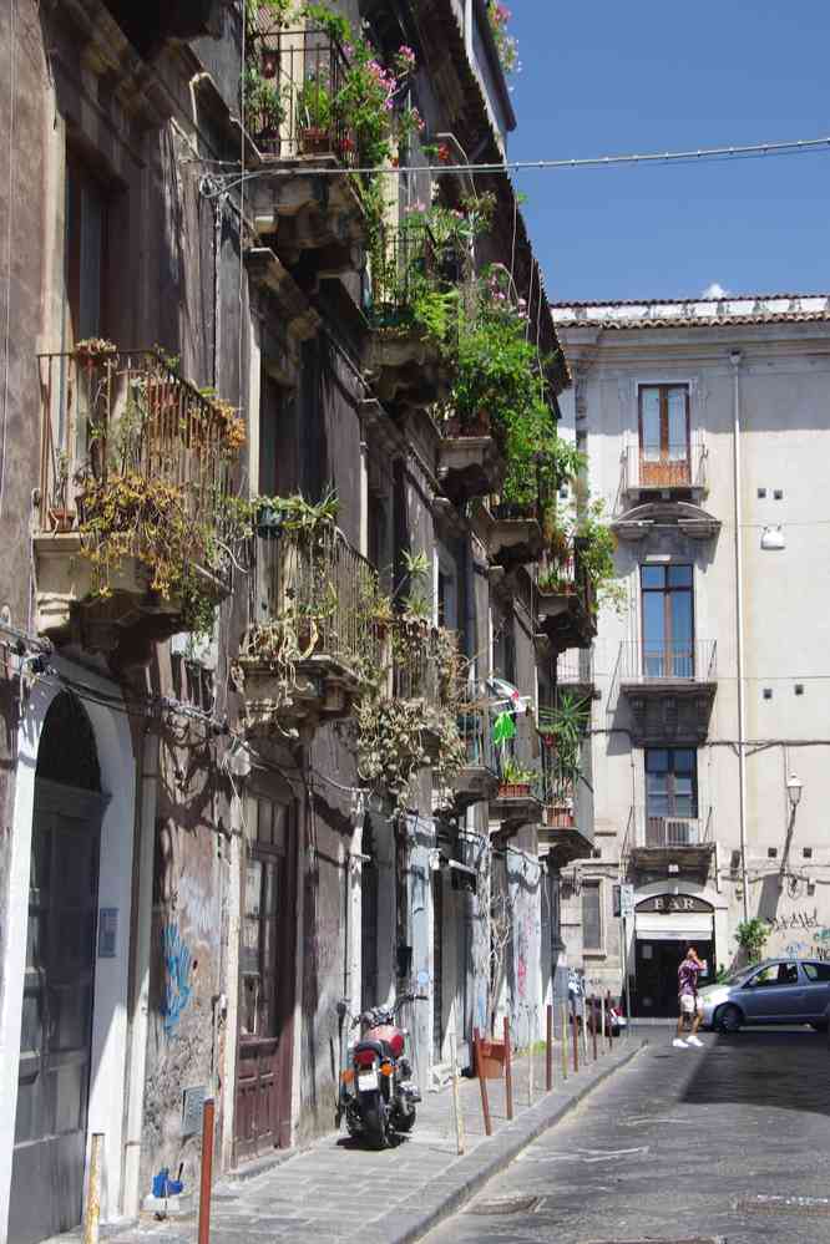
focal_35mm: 58
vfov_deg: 34.4
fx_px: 2013
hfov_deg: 23.3
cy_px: 622
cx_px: 415
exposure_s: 1/60
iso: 200
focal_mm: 38.8
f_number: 9
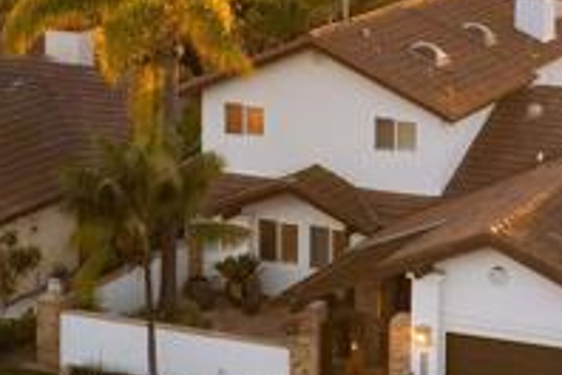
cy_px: -23
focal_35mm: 114
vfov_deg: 11.9
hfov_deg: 17.8
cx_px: 423
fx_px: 1780
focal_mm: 8.38
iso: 100
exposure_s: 1/60
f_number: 2.8
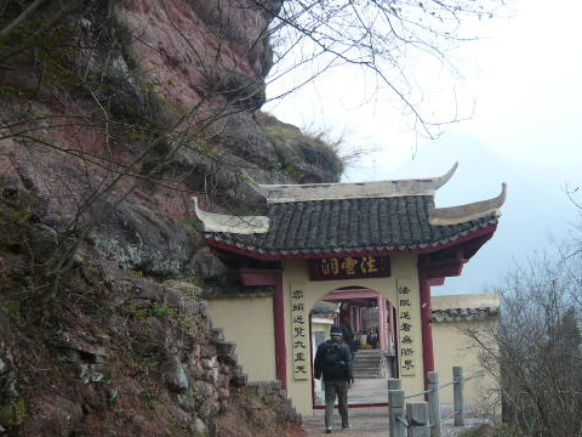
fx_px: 740
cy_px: 289
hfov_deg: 42.6
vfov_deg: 32.6
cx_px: 363
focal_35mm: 44
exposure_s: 1/40
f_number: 2.8
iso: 100
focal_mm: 5.5
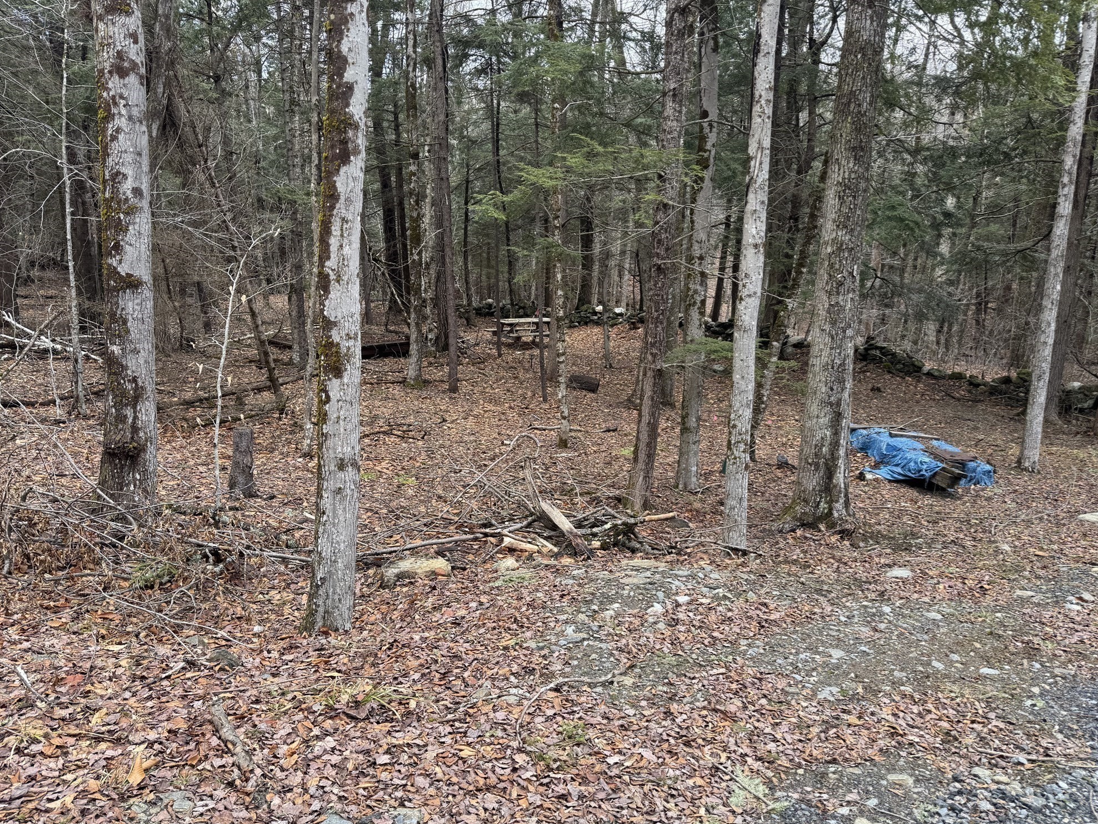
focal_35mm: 25
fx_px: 793
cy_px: 411
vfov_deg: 54.9
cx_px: 543
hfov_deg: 69.4
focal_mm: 6.76
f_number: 1.78
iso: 64
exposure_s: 1/264
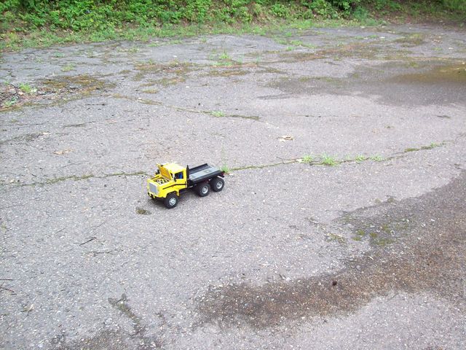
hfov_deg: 51.4
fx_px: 485
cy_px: 175
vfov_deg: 39.7
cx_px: 233
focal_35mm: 36
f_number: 2.7
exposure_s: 1/64
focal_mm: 6
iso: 98
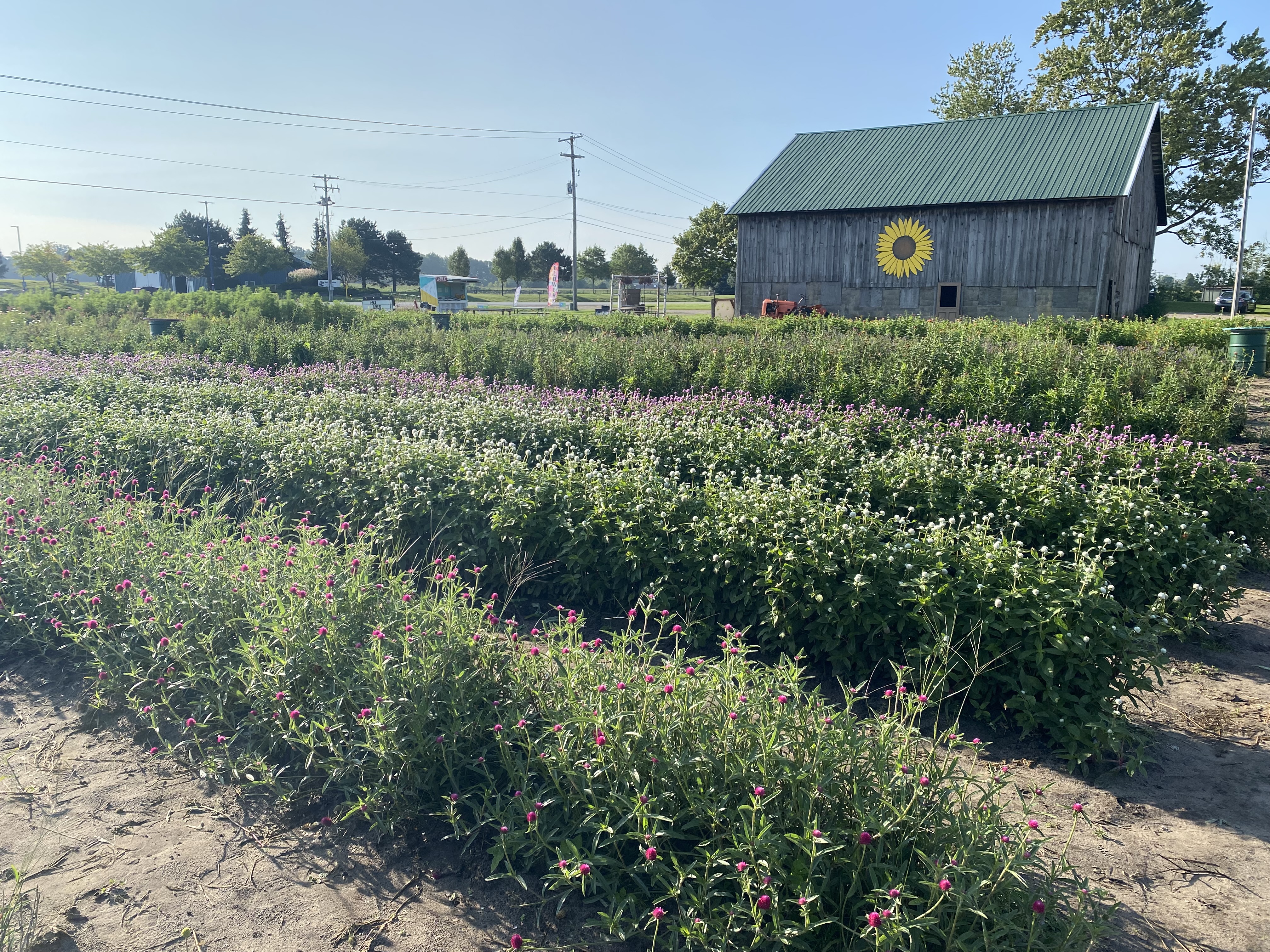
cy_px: 476
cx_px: 635
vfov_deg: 53.1
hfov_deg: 67.3
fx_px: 954
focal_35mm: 26
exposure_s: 1/1866
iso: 32
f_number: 1.8
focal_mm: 4.25
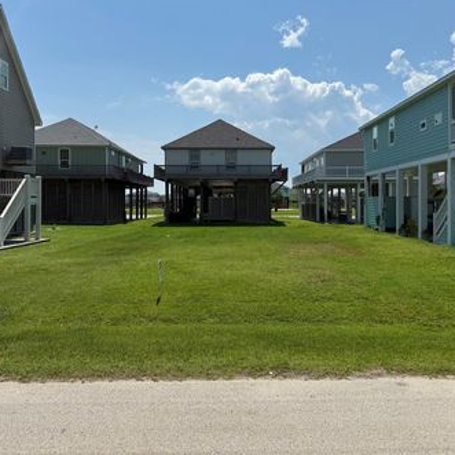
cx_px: 238
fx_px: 476
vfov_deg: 51.0
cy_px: 199
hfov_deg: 51.1
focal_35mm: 32
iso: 80
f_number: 1.78
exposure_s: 1/9091
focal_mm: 6.76
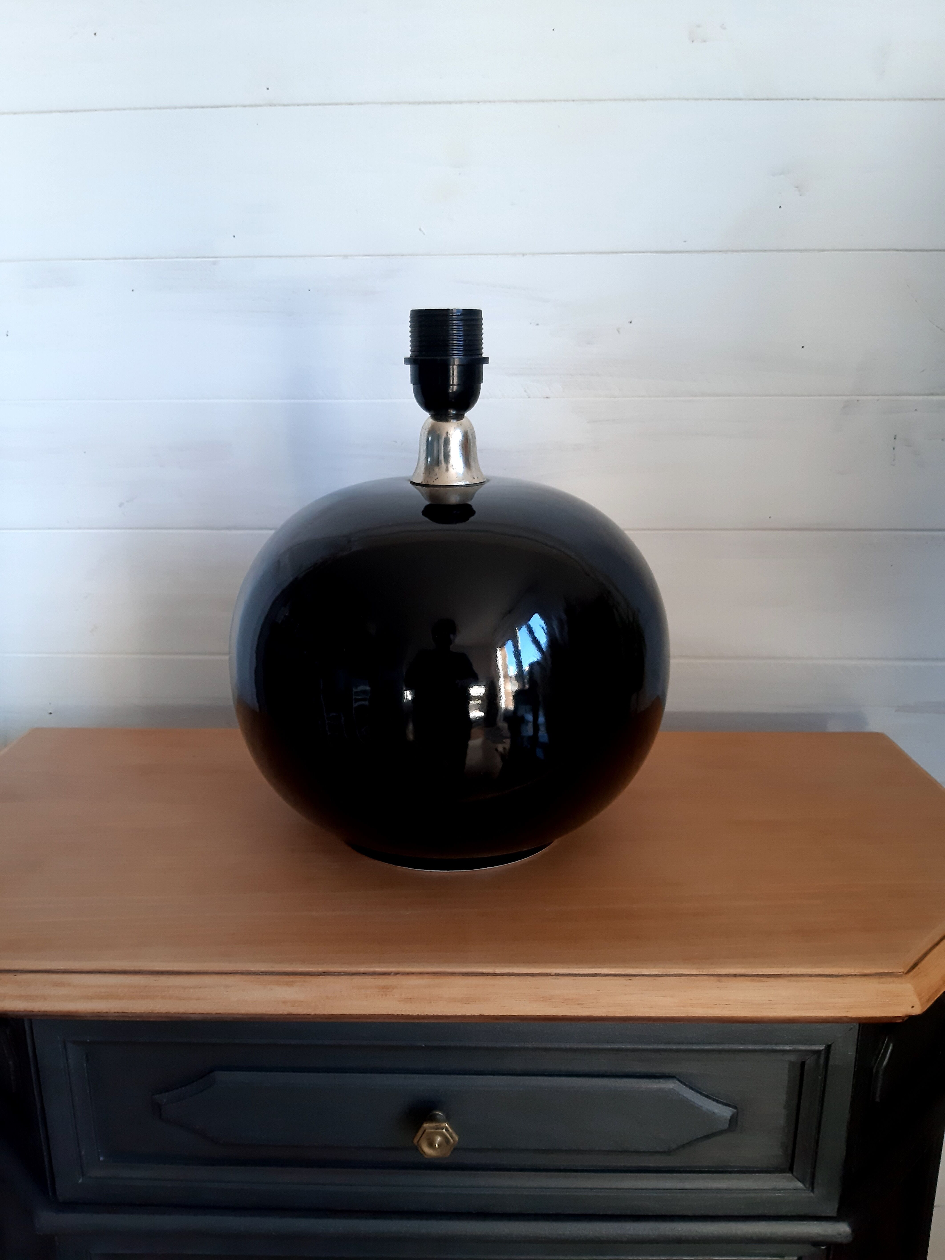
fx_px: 983
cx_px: 472
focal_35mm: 27
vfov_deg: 65.3
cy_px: 630
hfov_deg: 51.4
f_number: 1.7
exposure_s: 1/50
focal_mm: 3.93
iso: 160
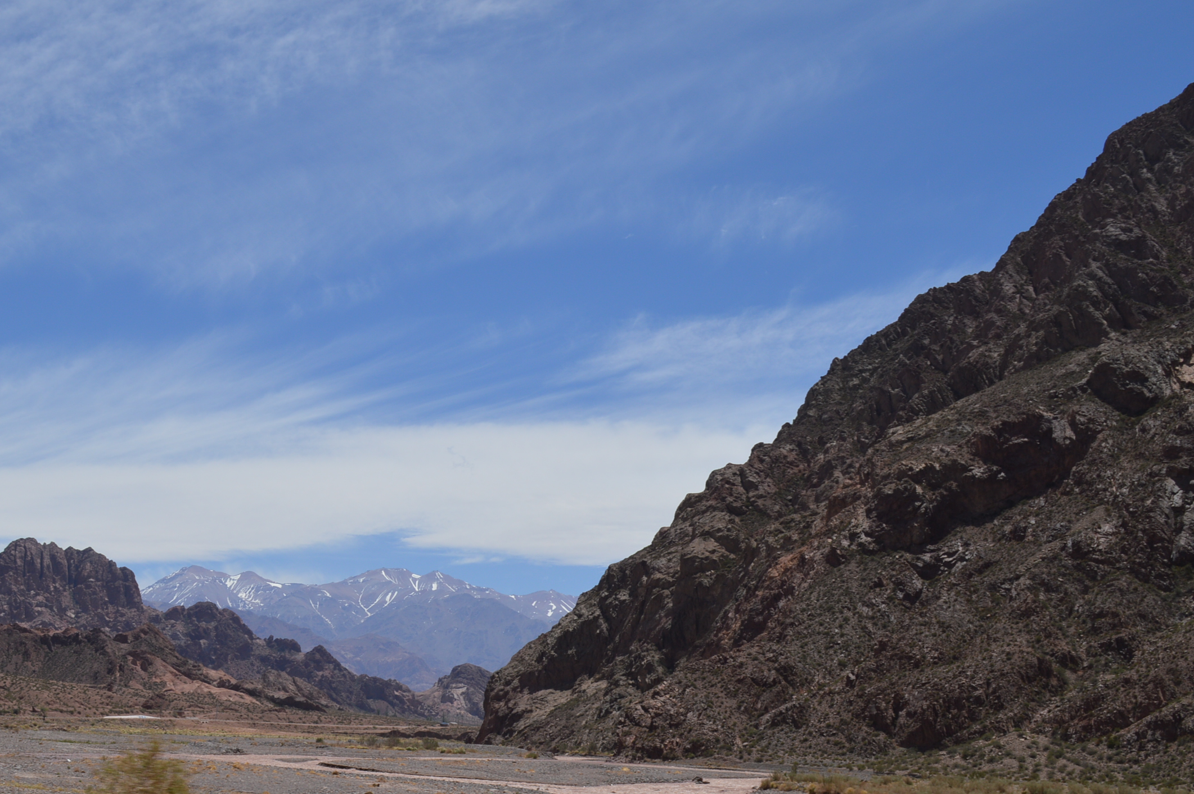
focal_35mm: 51
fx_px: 1690
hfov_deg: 38.6
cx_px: 425
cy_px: 433
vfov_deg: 26.4
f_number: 10
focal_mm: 24
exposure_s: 1/400
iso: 100
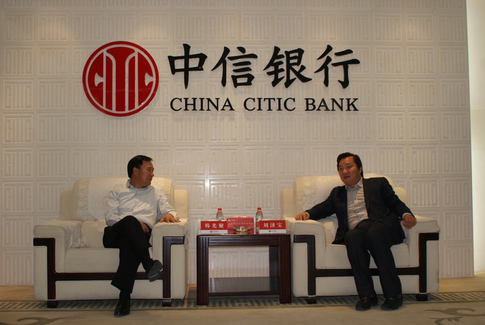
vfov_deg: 32.0
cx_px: 242
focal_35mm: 42
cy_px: 162
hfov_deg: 46.3
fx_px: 567
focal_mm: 28
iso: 400
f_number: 5
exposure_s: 1/60
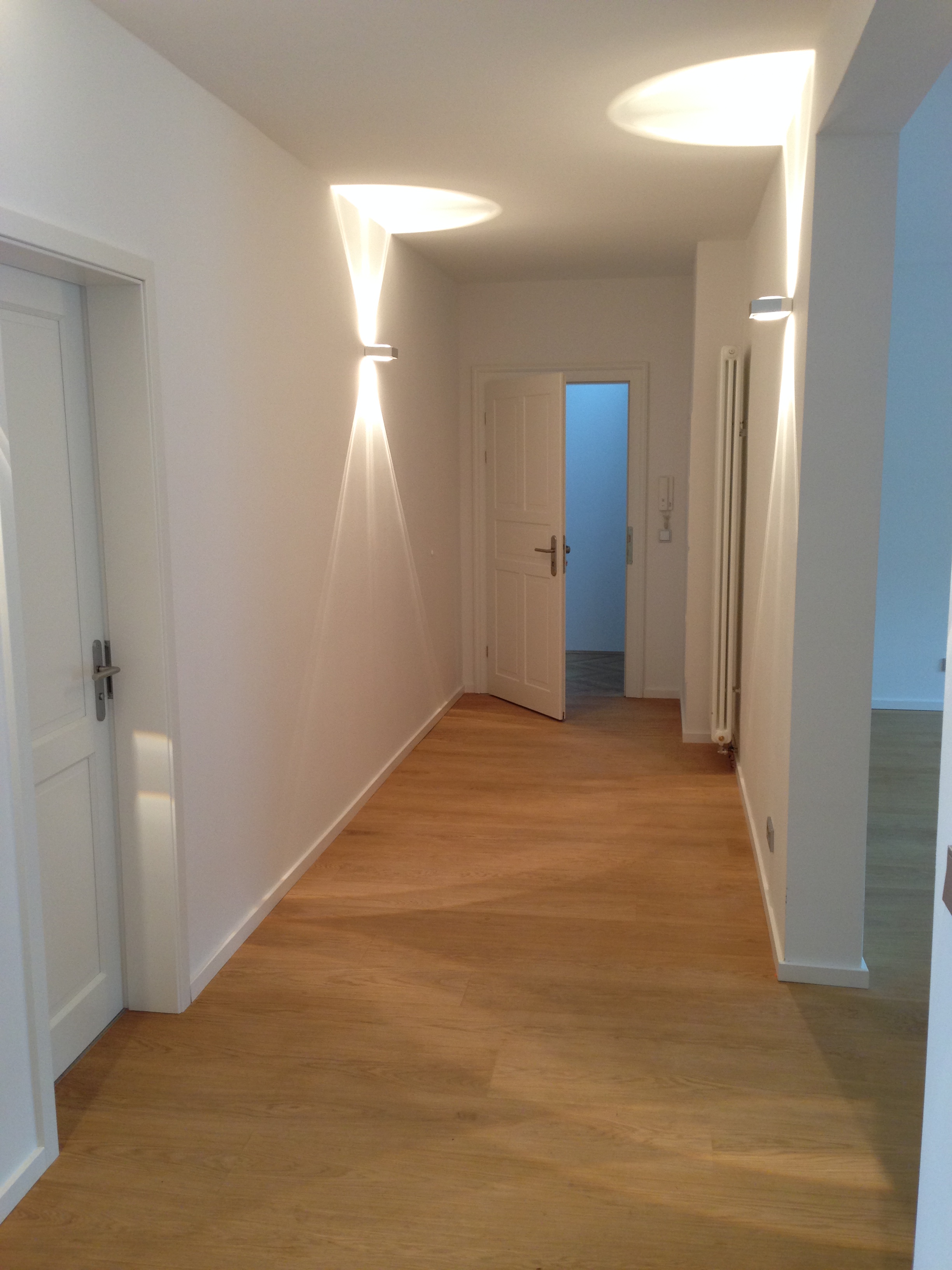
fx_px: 1210
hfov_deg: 42.9
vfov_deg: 55.4
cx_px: 476
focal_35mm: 33
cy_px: 635
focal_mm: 4.12
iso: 100
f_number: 2.4
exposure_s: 1/20
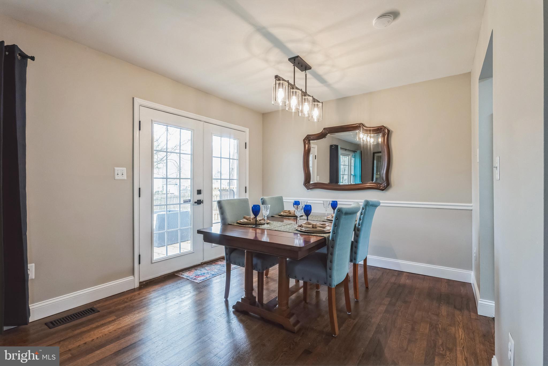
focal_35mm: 16
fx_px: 244
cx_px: 274
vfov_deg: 73.7
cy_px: 183
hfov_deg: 96.7
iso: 800
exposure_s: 1/40
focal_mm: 16
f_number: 9
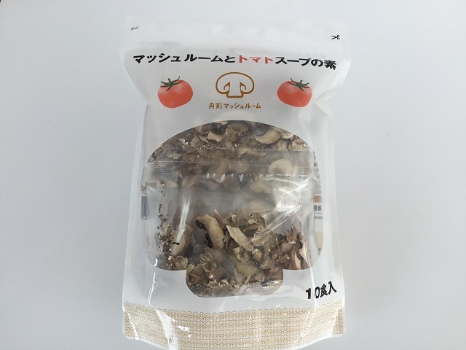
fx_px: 417
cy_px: 175
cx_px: 233
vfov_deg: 45.4
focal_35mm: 31
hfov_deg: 58.4
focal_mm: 3.3
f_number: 2.4
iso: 25
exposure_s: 1/214
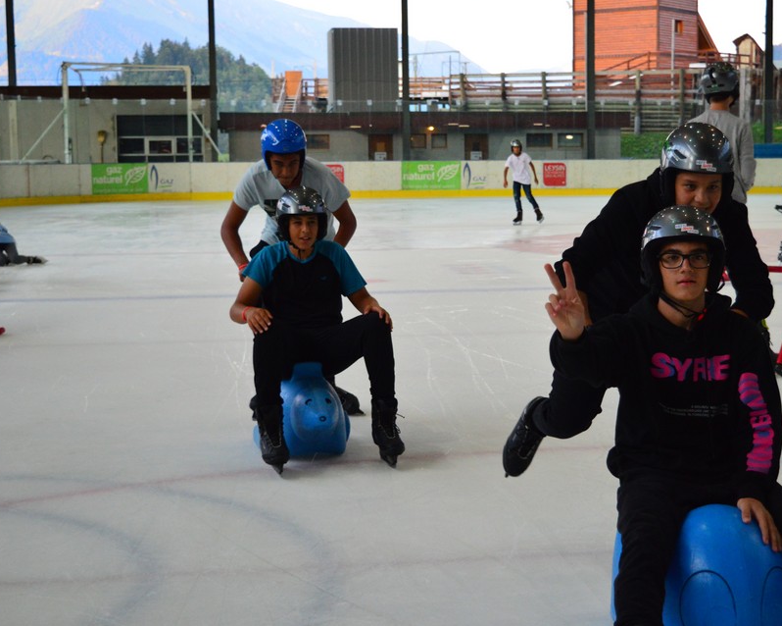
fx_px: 1504
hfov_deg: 29.0
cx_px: 487
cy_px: 318
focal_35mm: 65
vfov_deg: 23.5
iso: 1600
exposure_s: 1/400
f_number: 4.8
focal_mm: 36
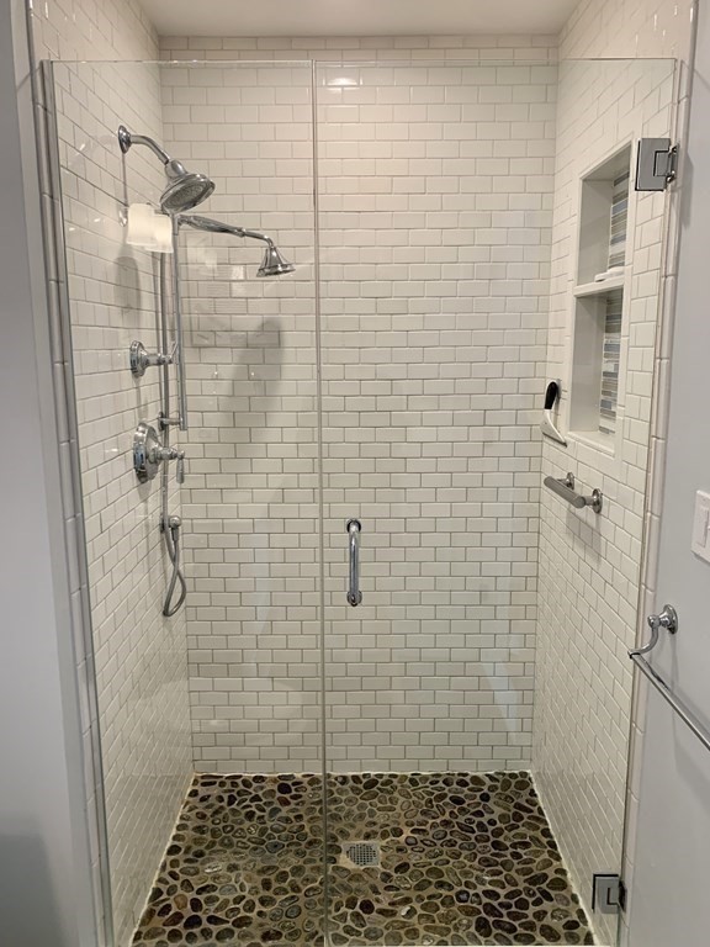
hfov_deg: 53.1
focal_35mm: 26
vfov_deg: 67.3
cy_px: 474
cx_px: 355
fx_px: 711
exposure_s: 1/60
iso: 64
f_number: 1.8
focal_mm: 4.25
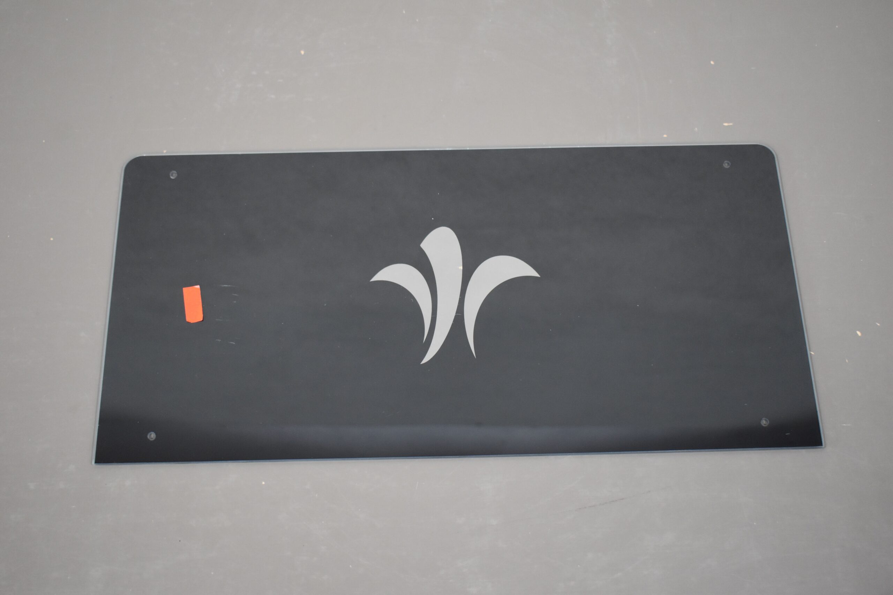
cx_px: 446
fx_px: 1153
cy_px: 298
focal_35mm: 46
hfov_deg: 42.3
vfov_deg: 28.9
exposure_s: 1/125
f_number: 4.2
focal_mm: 31
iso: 1250
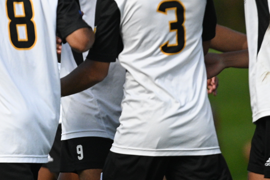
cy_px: 73
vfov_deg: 0.9
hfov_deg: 1.3
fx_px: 11606
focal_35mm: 1548
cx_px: 65
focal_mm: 600
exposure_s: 1/8000
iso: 5000
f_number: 6.3
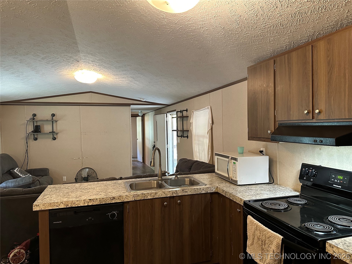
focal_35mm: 24
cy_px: 132
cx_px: 176
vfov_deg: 56.8
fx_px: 244
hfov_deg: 71.6
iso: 500
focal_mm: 6.86
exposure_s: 1/60
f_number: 1.78
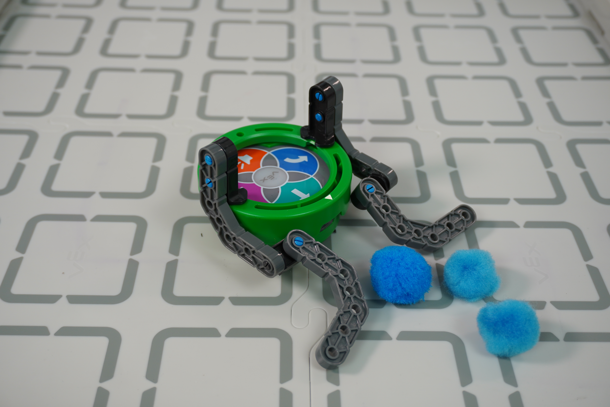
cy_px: 204
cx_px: 305
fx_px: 686
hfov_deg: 47.9
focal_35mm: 40
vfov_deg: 33.0
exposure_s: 1/50
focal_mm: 27
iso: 160
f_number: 4.5
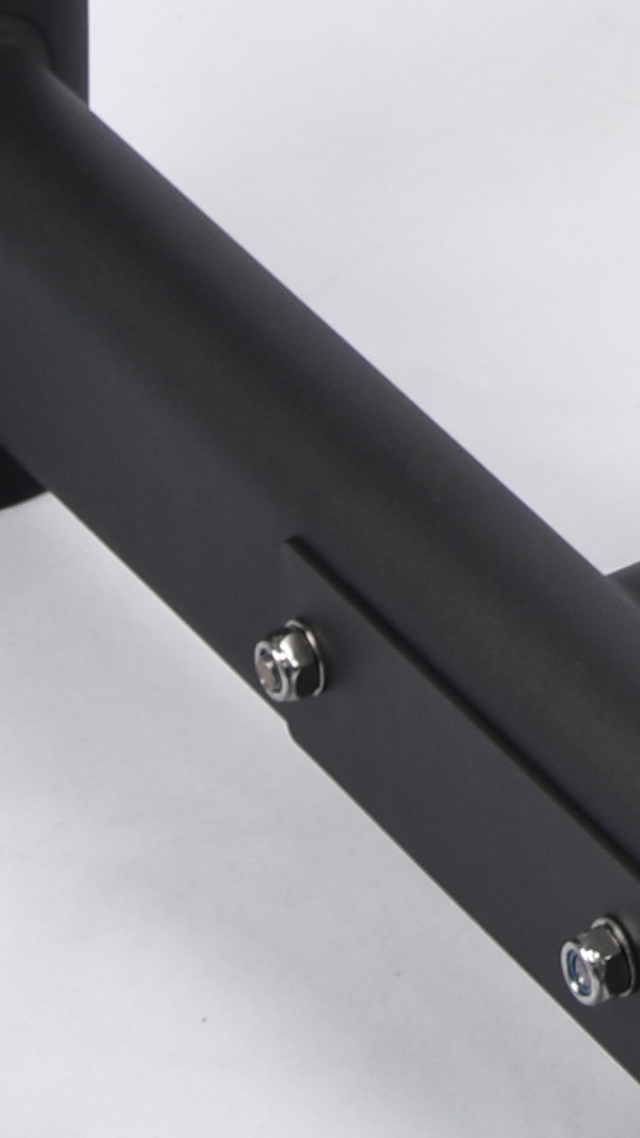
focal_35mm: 316
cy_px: -1626
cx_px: 1856
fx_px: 9540
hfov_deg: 3.7
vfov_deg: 6.5
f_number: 4.2
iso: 100
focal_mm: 30
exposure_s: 1/25
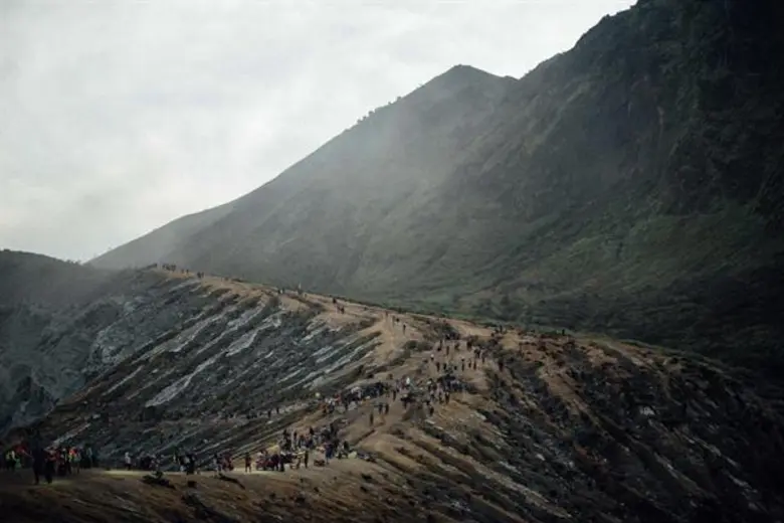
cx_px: 392
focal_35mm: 50
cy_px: 262
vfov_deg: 27.0
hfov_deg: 39.6
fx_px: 1089
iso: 100
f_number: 1.8
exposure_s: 1/1250
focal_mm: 50
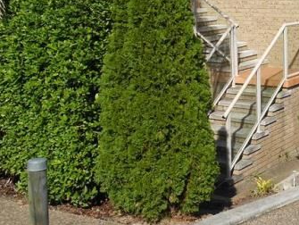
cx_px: 328
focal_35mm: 62
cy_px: 8
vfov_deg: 22.9
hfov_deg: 28.3
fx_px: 536
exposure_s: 1/1250
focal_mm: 4.6
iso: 80
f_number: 3.2
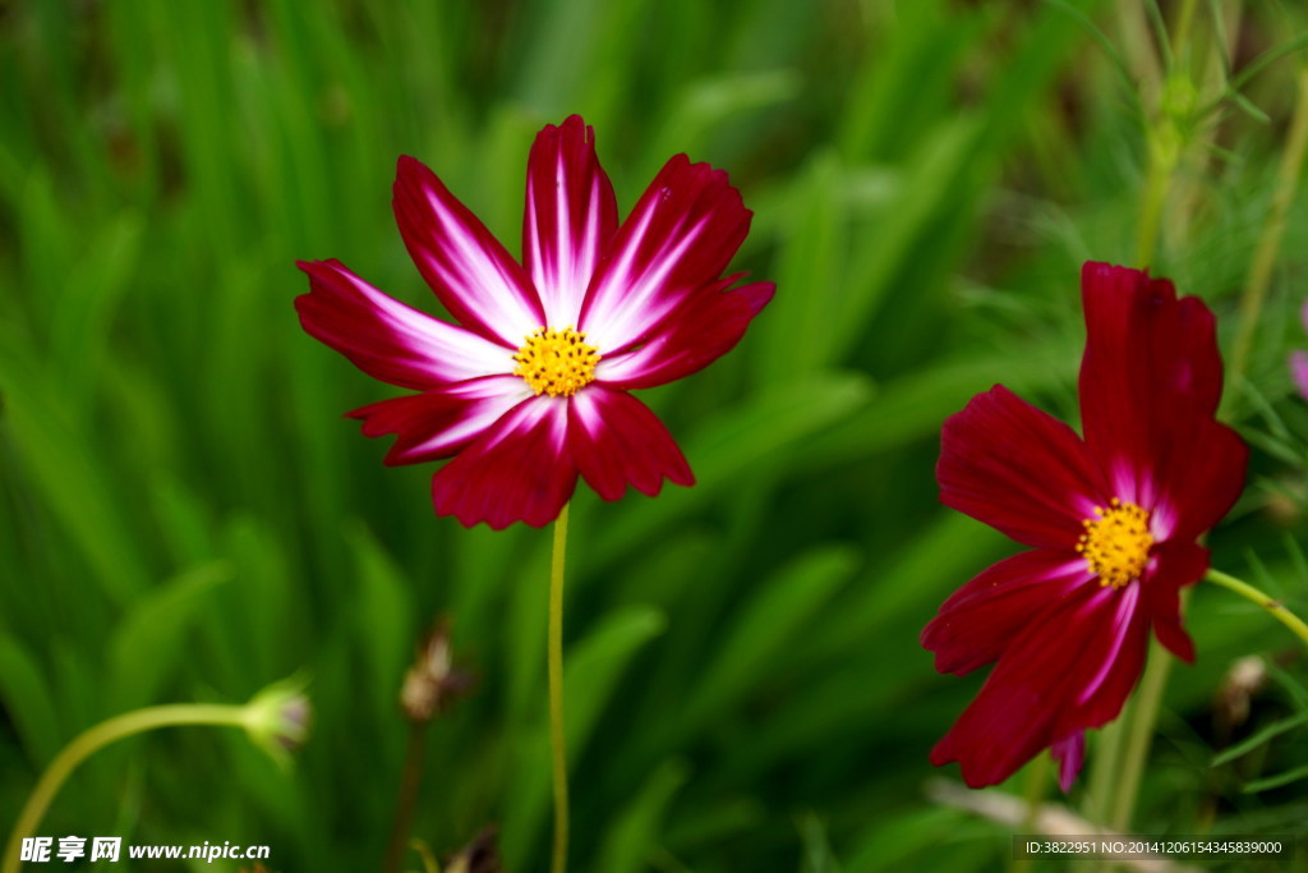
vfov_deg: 6.7
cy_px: 436
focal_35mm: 205
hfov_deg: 10.0
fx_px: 7449
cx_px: 654
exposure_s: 1/250
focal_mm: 137
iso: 200
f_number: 6.3
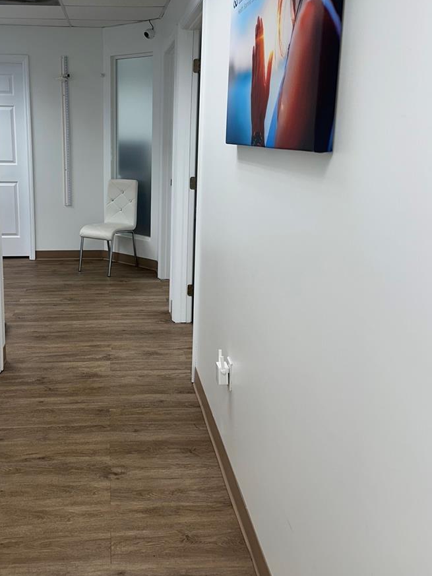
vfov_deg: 54.9
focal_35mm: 33
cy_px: 230
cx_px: 144
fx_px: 549
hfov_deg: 42.4
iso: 64
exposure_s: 1/153
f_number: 1.78
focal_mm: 6.86
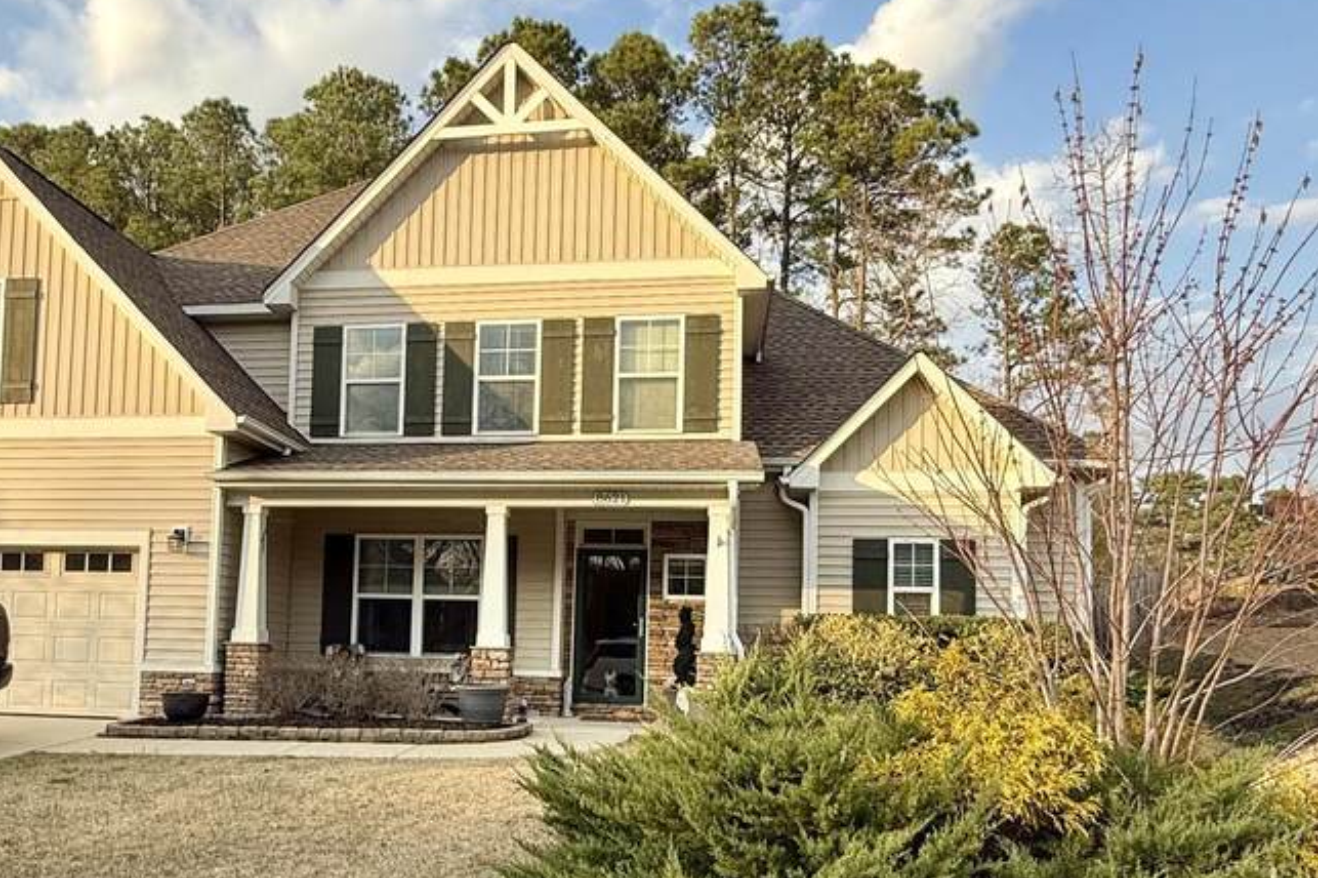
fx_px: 1061
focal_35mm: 29
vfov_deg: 44.2
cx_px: 543
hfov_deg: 63.2
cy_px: 593
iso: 50
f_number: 2.2
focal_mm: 2.22
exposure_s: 1/535
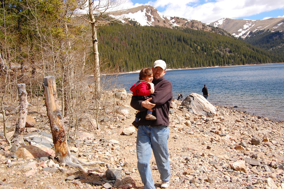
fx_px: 284
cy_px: 94
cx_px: 142
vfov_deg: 36.8
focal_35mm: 36
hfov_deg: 53.2
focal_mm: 24
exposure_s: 1/400
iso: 400
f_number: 10
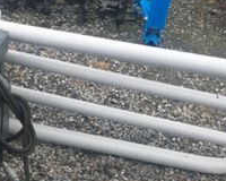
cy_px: 184
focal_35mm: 85
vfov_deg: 17.6
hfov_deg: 22.2
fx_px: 569
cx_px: 49
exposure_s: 1/33
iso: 32
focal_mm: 4.15
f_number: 2.2
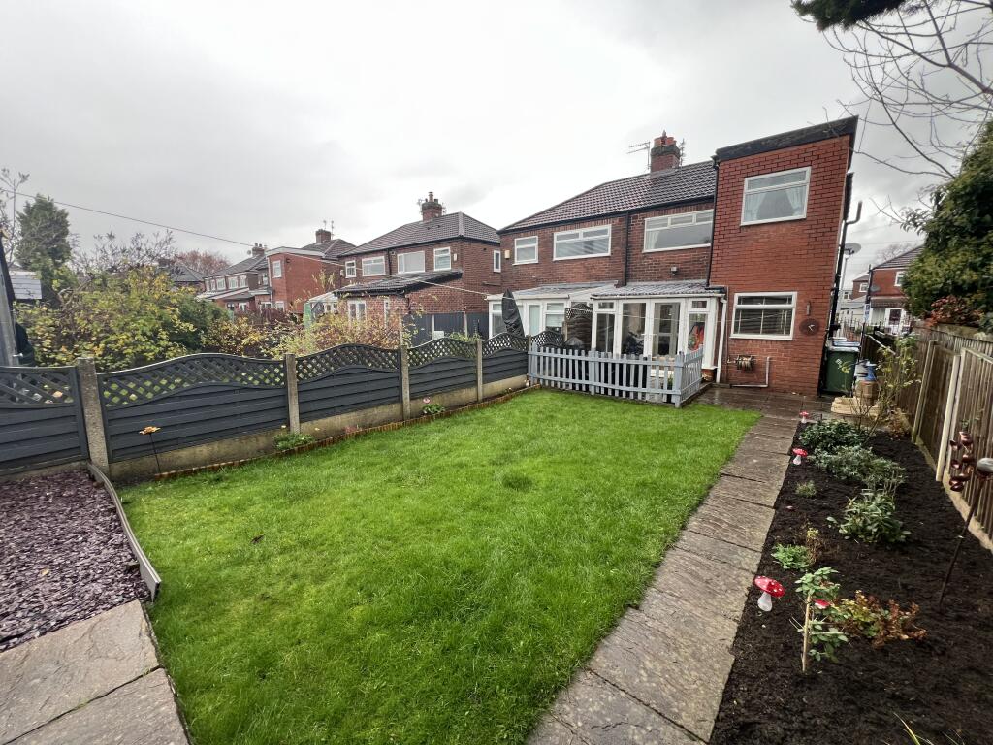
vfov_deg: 89.9
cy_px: 372
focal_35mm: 13
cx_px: 496
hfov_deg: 106.2
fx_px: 373
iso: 100
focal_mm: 1.57
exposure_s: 1/99
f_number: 1.8
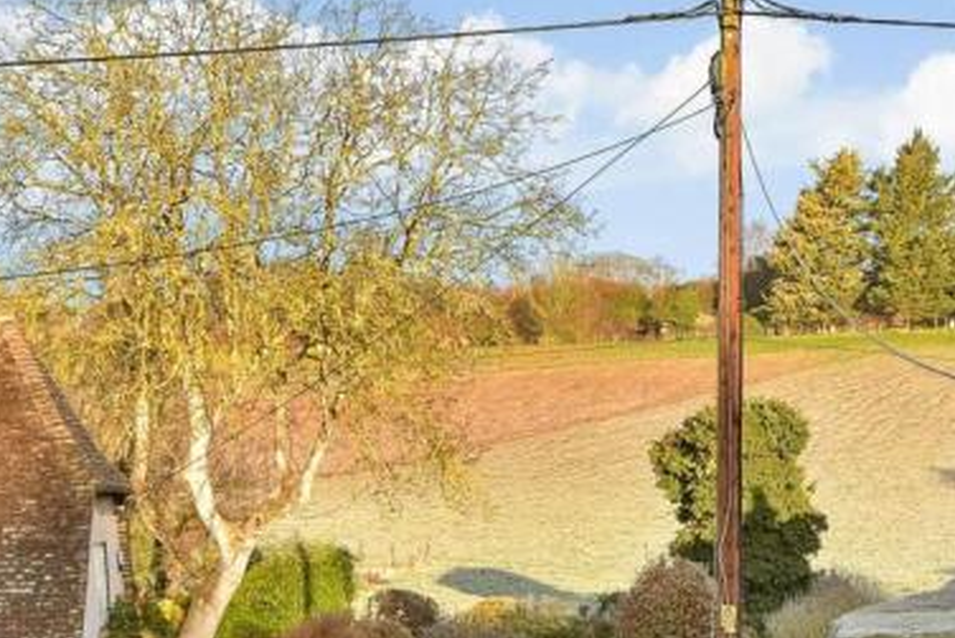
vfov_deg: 28.1
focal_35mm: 47
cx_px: 613
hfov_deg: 41.5
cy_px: 507
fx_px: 1247
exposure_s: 1/200
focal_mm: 18
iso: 640
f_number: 7.1
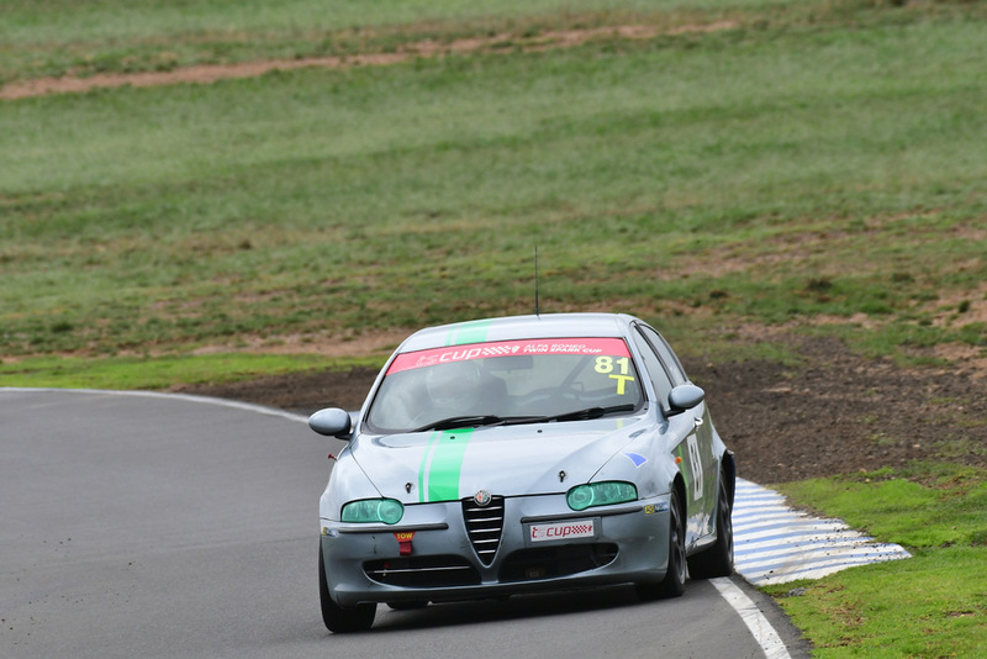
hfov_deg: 2.7
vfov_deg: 1.8
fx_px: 20569
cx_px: 494
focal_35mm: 750
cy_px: 330
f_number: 10
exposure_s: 1/640
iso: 640
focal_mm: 500
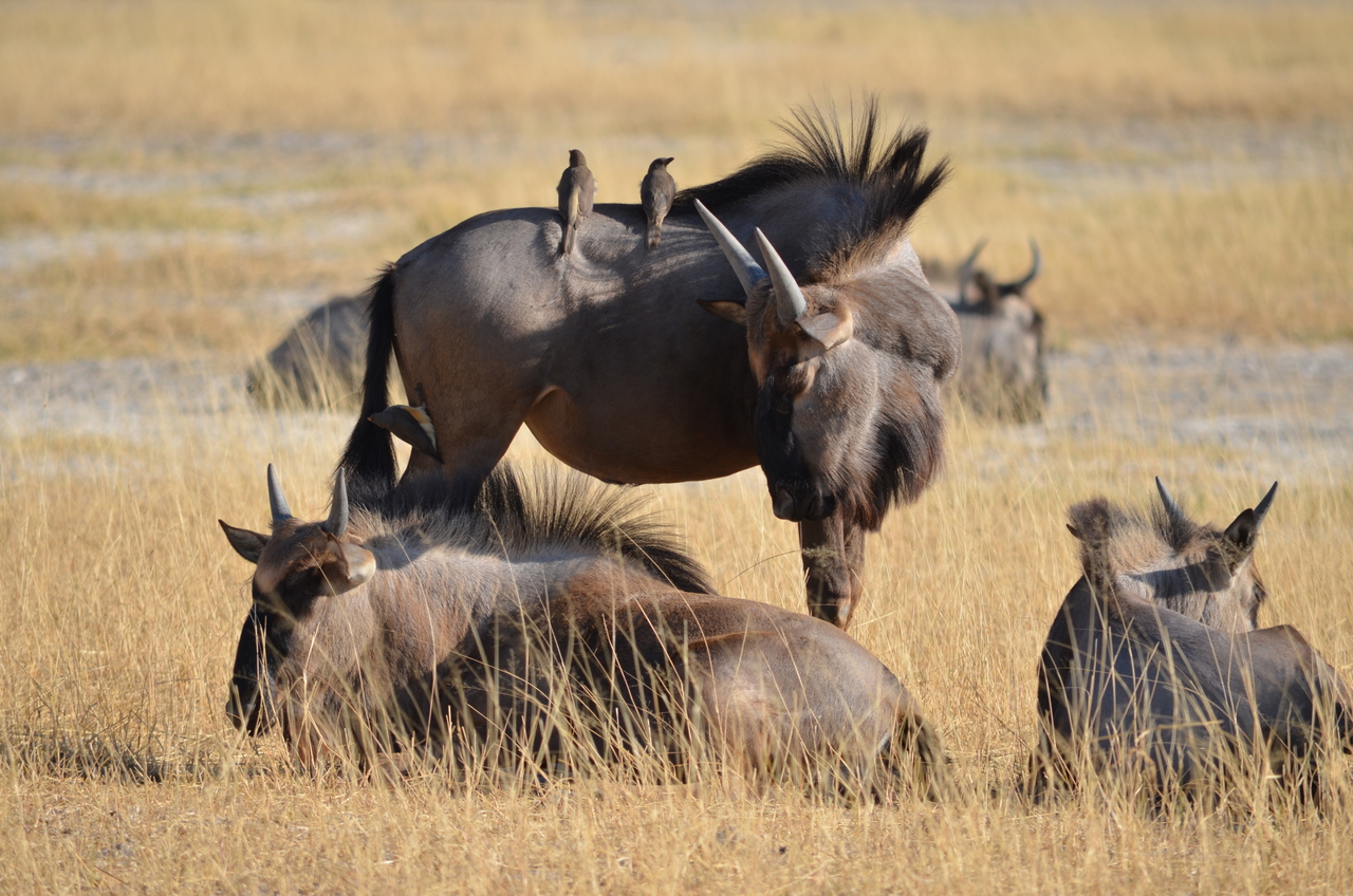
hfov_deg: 4.9
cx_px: 676
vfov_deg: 3.3
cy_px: 448
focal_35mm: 420
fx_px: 15753
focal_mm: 280
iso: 200
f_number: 7.1
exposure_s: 1/800
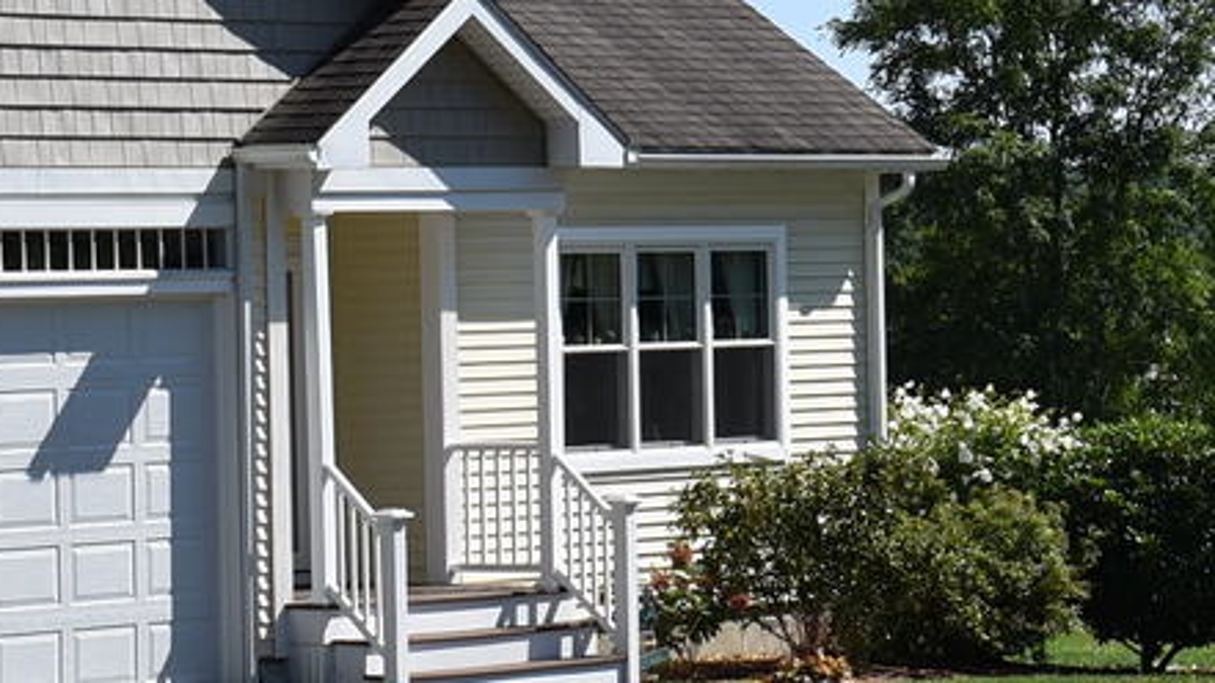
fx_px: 5863
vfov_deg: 6.7
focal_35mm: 182
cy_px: 390
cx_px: 901
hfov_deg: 11.8
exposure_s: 1/320
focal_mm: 34
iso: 100
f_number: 9
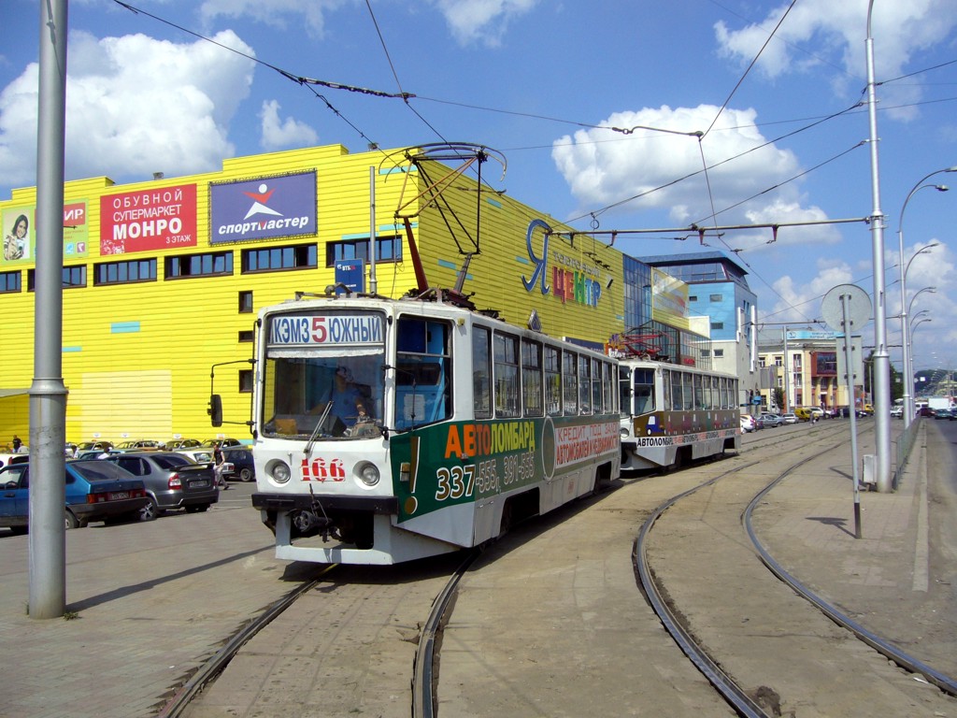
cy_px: 359
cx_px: 478
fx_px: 968
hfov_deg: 52.6
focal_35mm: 35
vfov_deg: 40.7
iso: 80
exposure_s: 1/500
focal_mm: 5.8
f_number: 5.6
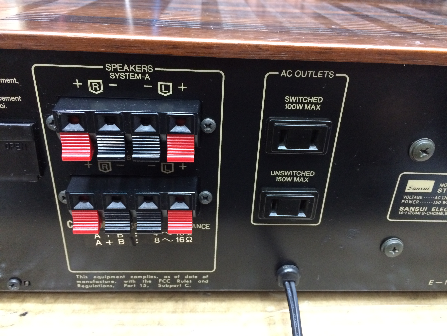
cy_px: 168
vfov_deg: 48.2
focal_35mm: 29
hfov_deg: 61.7
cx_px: 224
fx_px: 374
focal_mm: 4.15
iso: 320
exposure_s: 1/17
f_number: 2.2
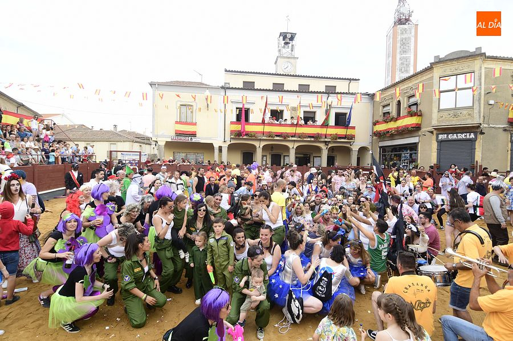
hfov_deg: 90.0
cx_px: 256
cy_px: 170
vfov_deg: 67.3
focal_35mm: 18
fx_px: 256
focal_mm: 12
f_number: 5
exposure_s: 1/250
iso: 320
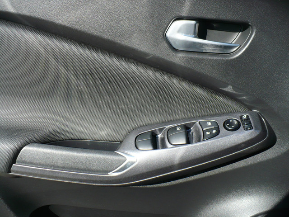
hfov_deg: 50.1
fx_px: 309
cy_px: 108
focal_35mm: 37
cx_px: 144
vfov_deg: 38.7
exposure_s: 1/320
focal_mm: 6.1
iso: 100
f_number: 2.8
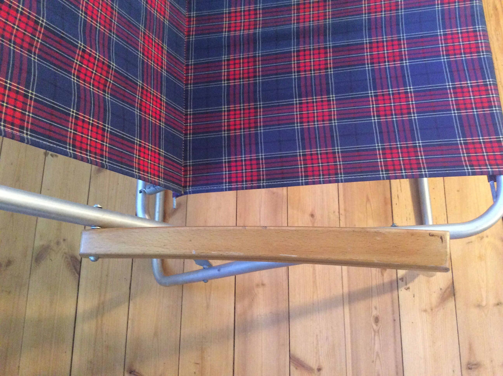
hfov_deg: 56.9
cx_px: 252
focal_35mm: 32
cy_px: 188
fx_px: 464
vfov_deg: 44.1
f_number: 2.4
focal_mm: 3.3
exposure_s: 1/25
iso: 250
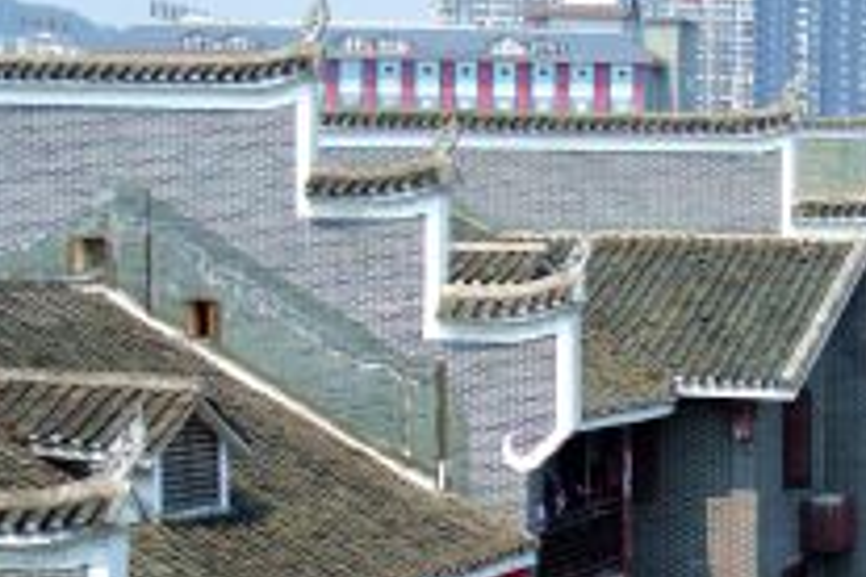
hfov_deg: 18.2
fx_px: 2453
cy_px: 506
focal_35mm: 102
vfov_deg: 13.3
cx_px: 1222
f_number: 7.1
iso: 100
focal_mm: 22
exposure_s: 1/200
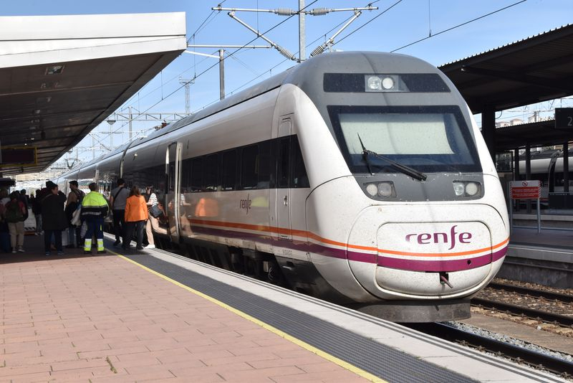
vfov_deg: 18.9
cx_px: 286
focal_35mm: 72
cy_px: 192
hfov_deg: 28.1
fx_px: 1146
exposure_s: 1/100
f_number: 13
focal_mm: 48
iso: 100
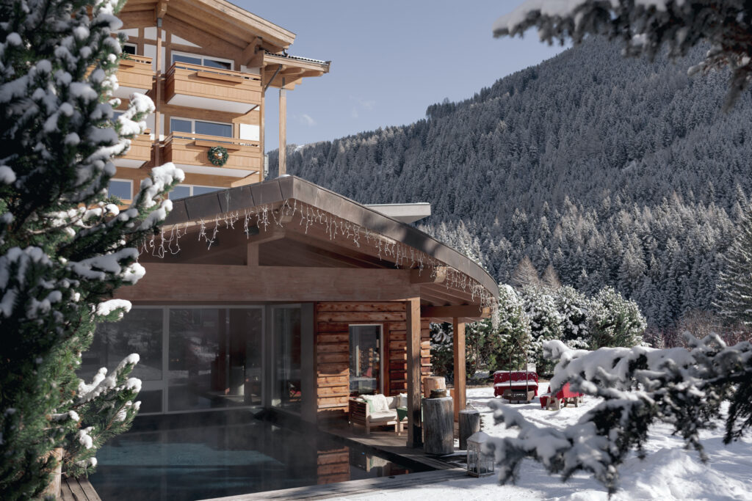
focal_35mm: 35
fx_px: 731
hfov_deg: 54.4
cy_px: 250
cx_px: 376
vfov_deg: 37.9
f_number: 2.8
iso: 100
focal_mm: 35
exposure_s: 1/1000
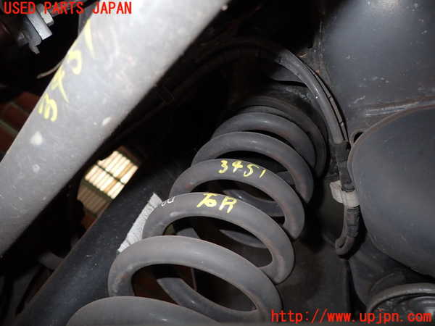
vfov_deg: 54.9
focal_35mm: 25
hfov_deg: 69.4
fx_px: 314
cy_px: 163
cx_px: 218
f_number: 5.6
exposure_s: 1/30
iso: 200
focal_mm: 4.5
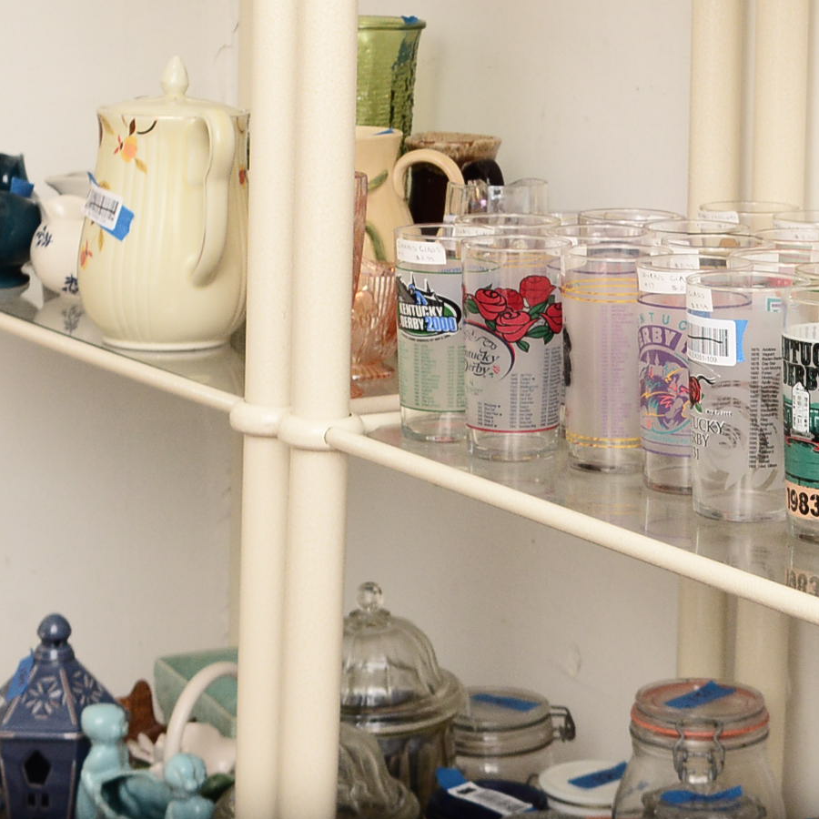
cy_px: -76
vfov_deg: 15.7
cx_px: 653
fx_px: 2891
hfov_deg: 16.0
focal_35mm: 108
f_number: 8
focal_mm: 38
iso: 1600
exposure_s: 1/250
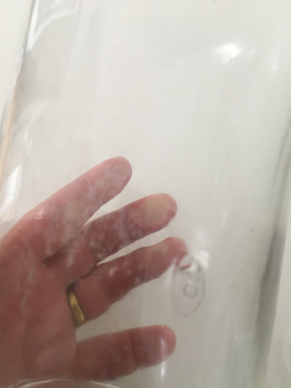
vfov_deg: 61.7
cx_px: 146
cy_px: 194
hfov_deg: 48.2
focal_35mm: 29
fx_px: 325
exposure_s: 1/33
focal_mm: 4.15
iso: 160
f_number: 2.2
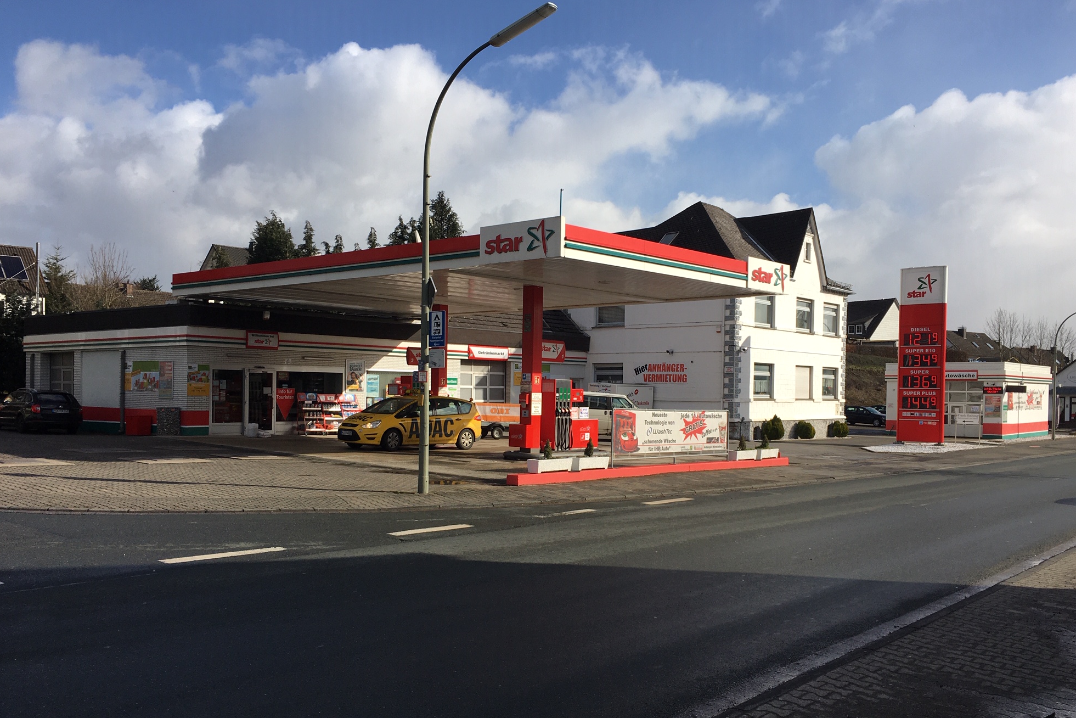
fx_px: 927
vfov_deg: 42.2
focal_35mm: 31
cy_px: 408
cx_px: 547
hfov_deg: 60.3
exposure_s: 1/1672
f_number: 2.2
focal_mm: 4.15
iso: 25
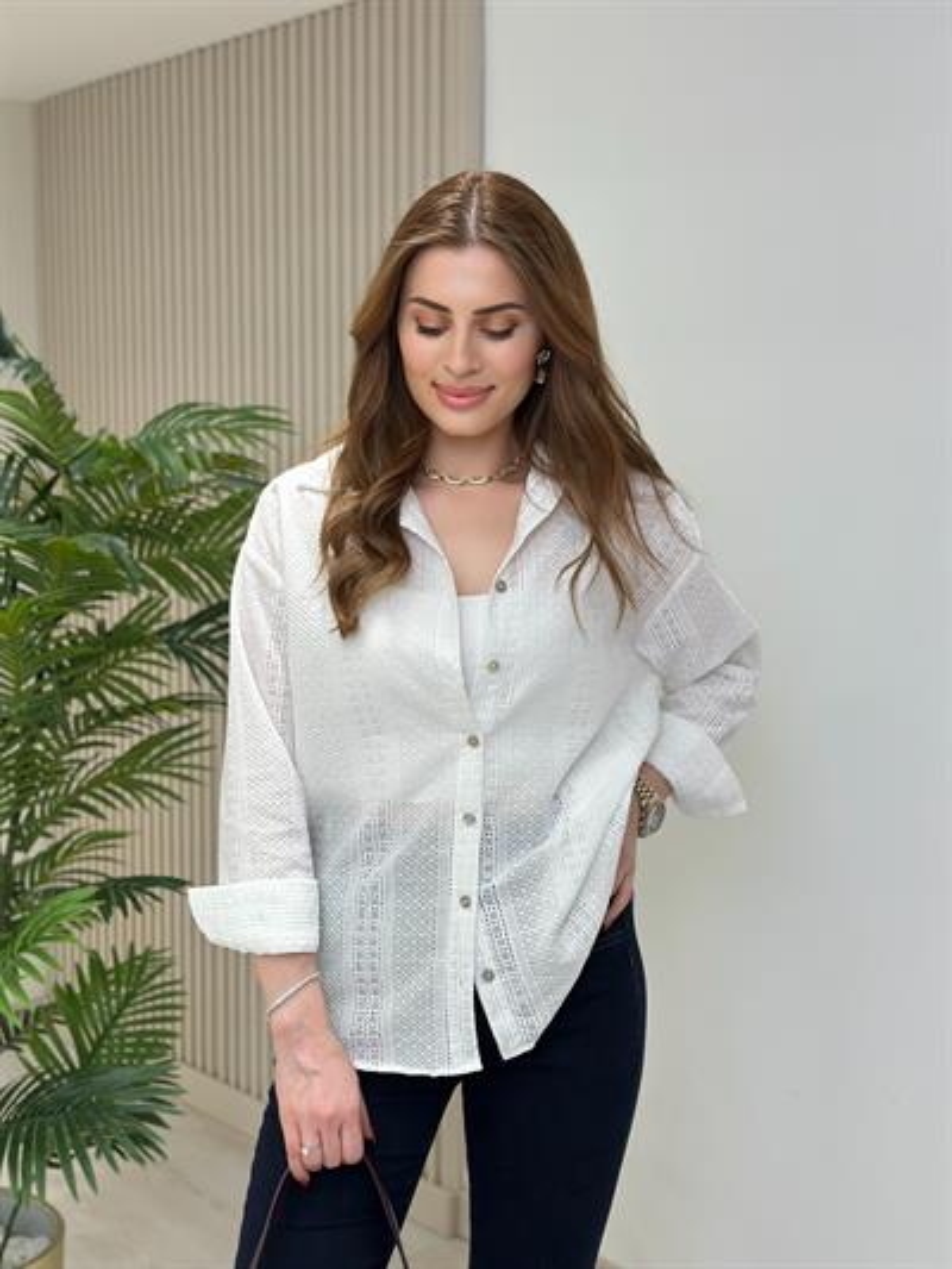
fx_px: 1759
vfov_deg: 39.6
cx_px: 476
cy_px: 634
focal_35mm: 48
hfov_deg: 30.3
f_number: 1.78
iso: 80
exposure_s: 1/227
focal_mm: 6.86
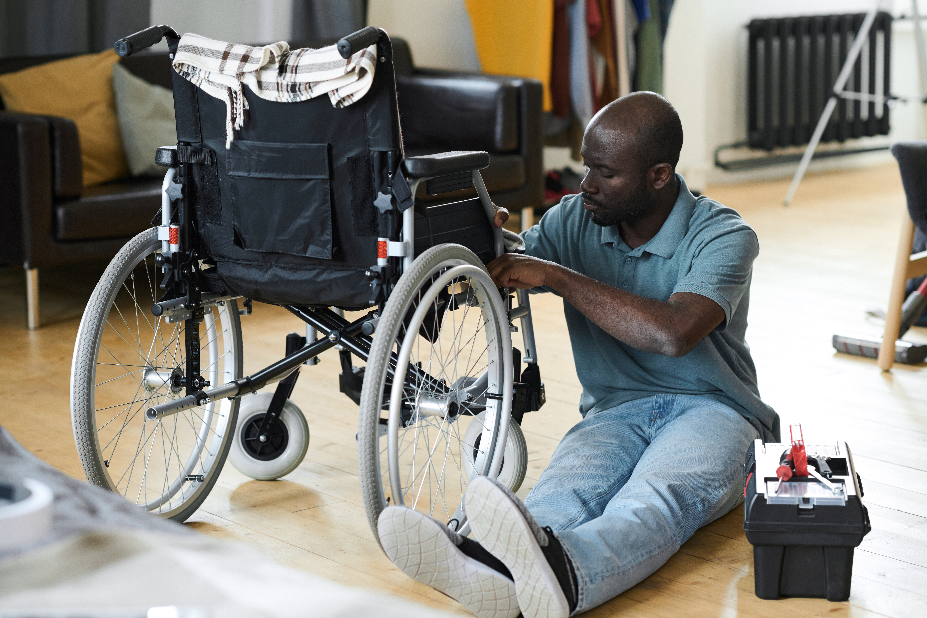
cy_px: 309
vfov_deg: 16.1
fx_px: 2189
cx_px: 464
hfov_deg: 23.9
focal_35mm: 85
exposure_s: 1/200
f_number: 2.8
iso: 800
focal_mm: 85
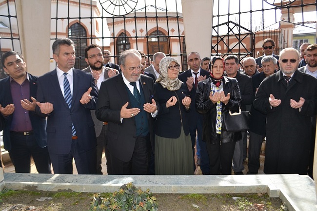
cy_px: 106
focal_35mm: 27
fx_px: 238
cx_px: 158
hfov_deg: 67.4
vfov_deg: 47.9
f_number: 5
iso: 100
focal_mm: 18
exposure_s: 1/200
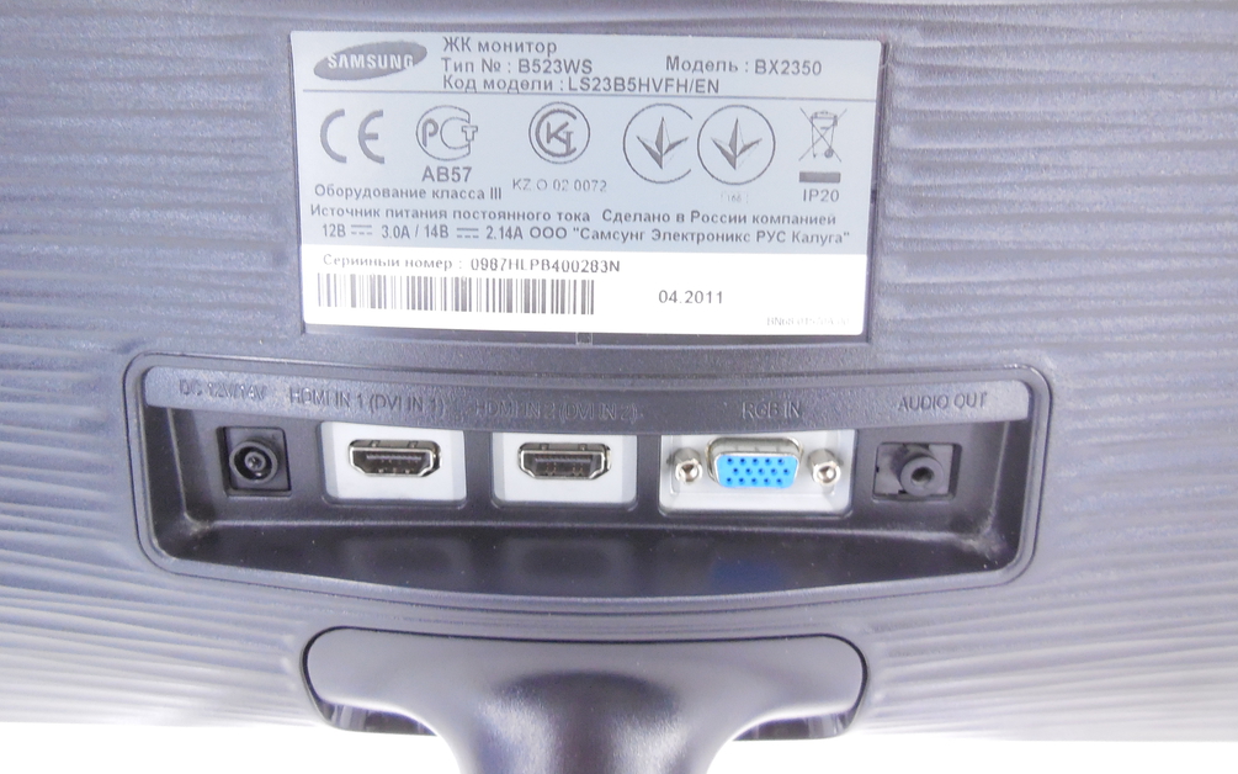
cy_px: 341
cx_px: 623
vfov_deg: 45.9
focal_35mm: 27
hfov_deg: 68.4
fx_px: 911
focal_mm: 4.5
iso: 400
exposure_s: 1/25
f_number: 3.1
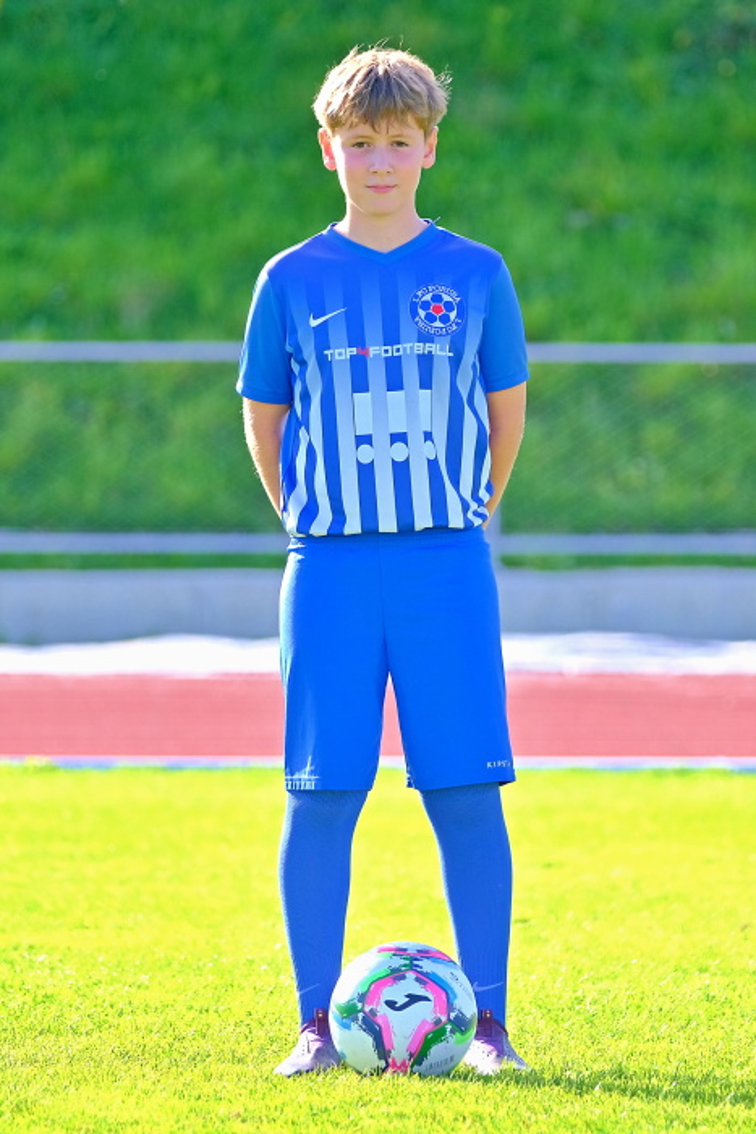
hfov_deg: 7.7
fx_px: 5641
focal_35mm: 179
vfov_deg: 11.5
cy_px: 567
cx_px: 378
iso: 320
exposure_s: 1/640
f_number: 2.8
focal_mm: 119.2
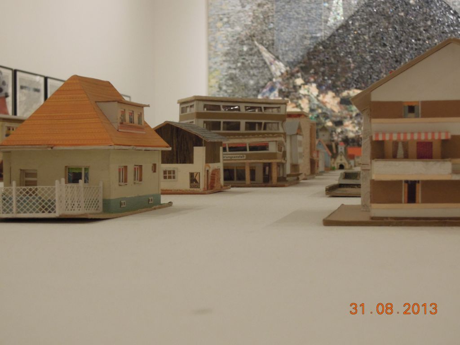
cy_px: 172
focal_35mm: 62
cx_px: 230
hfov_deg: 31.2
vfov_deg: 23.7
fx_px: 824
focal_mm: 11.1
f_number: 4.2
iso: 400
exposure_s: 1/25
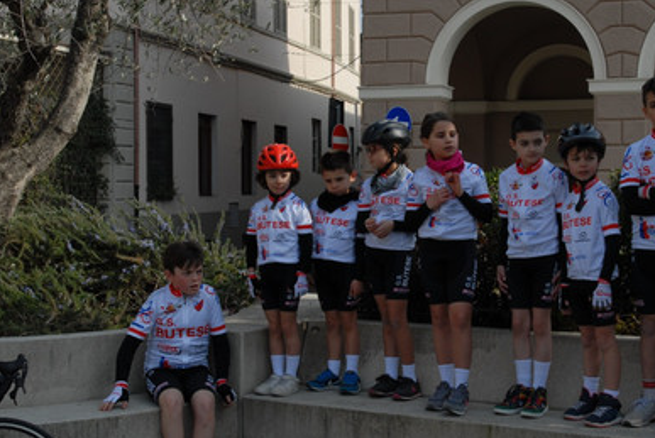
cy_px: 202
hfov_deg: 32.2
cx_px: 418
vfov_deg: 22.0
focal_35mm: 62
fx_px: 1129
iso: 200
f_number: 9
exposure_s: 1/320
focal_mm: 32
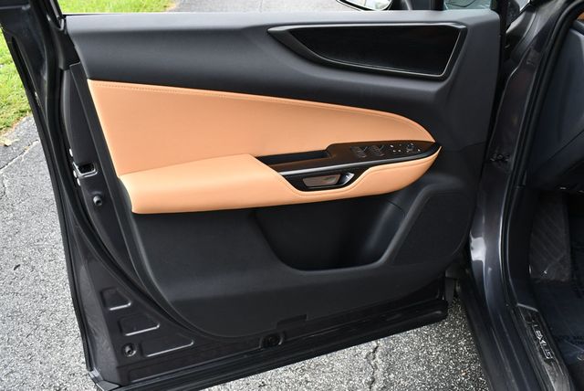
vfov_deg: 36.9
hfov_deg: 53.1
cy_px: 196
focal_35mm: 36
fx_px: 585
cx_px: 292
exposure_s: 1/250
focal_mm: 18
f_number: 5
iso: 400
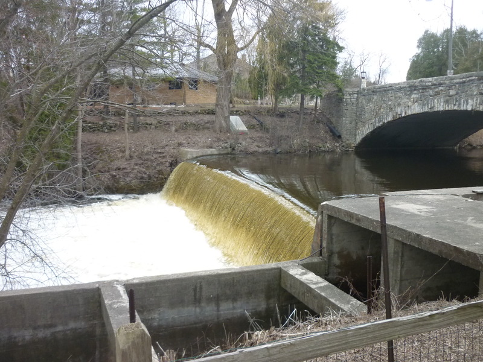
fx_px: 460
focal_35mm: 33
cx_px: 242
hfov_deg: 55.4
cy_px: 181
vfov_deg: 42.9
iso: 200
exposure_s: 1/640
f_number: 2.8
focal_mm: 5.5
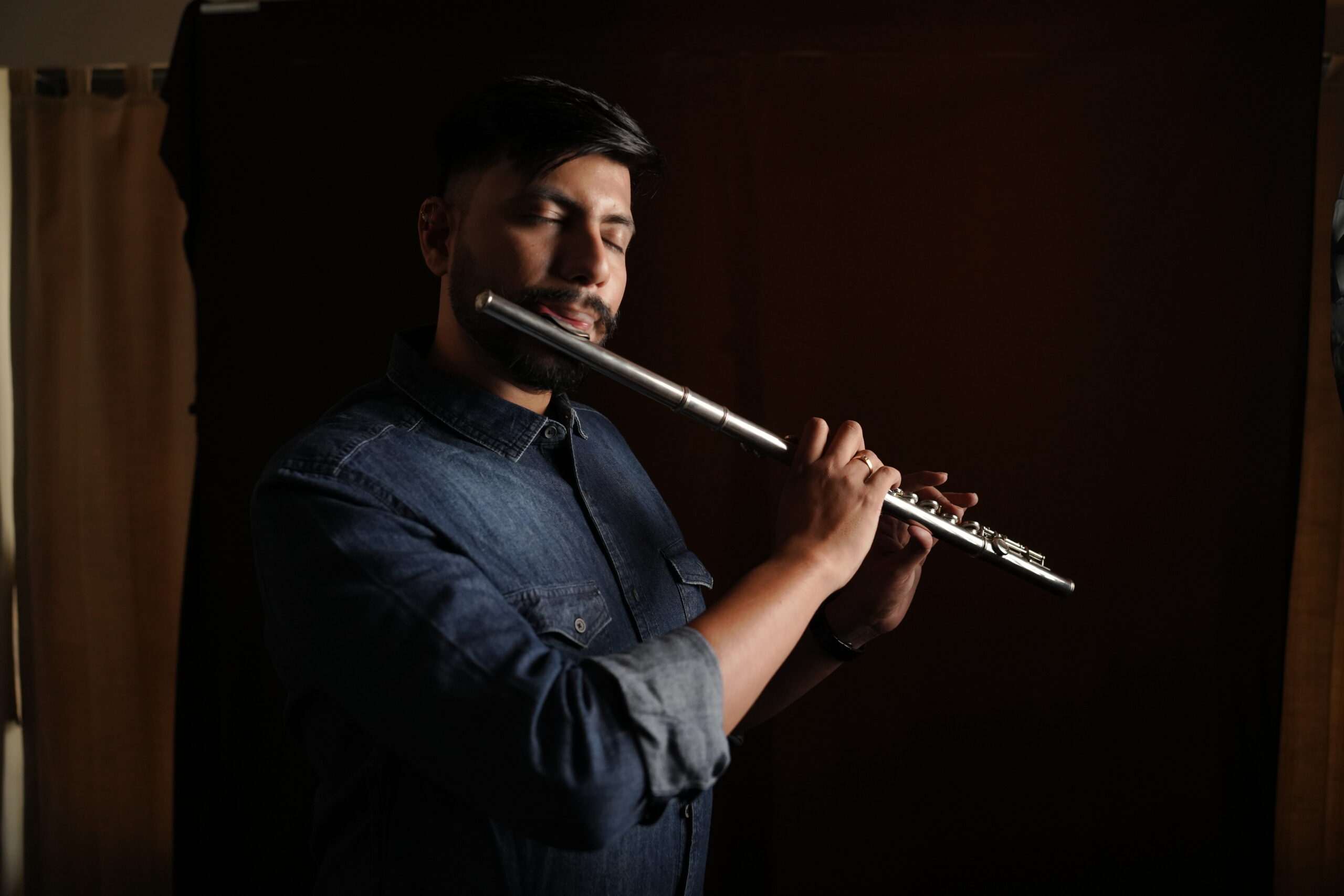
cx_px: 672
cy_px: 448
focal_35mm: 35
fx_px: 1307
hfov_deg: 54.4
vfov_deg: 37.9
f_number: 2.8
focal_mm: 35
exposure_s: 1/400
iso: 1600
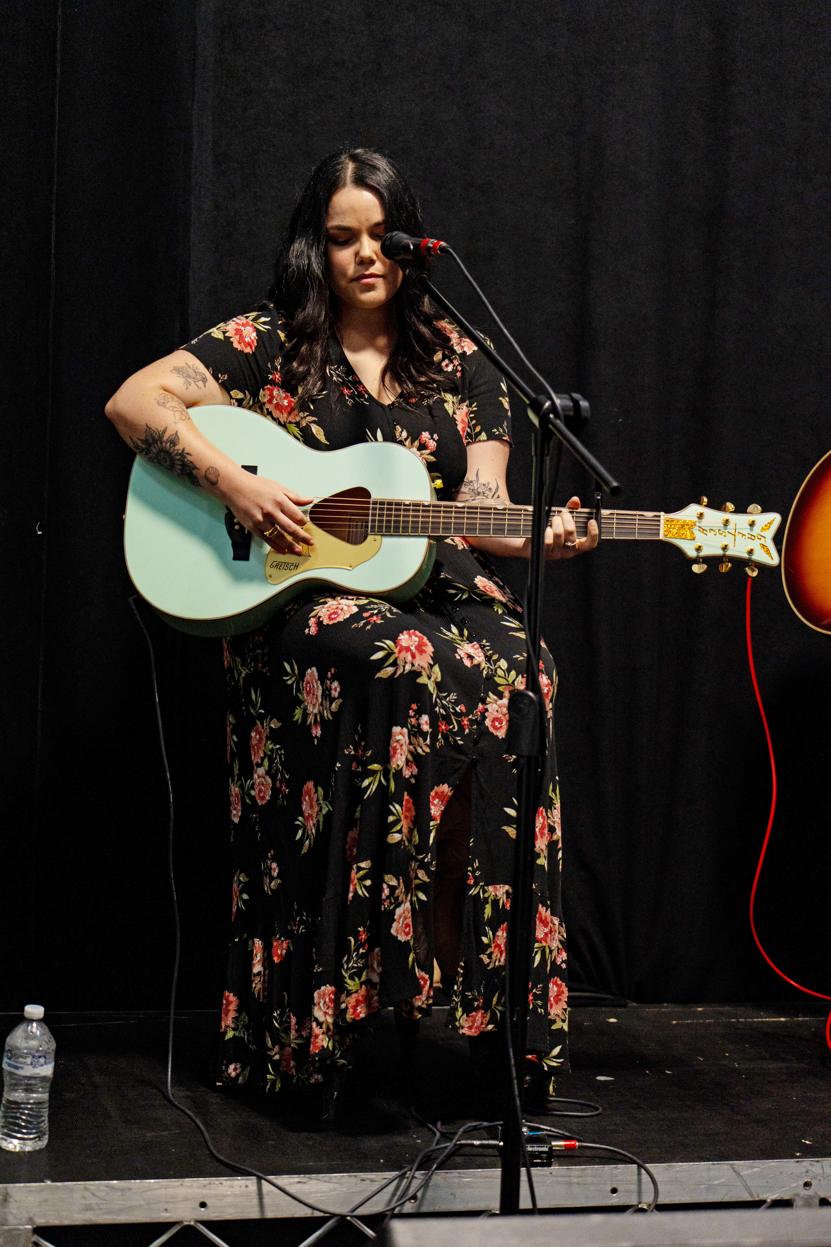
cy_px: 624
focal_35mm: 70
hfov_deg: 19.5
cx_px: 416
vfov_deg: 28.8
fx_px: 2424
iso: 2000
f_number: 2.8
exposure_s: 1/250
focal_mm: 70
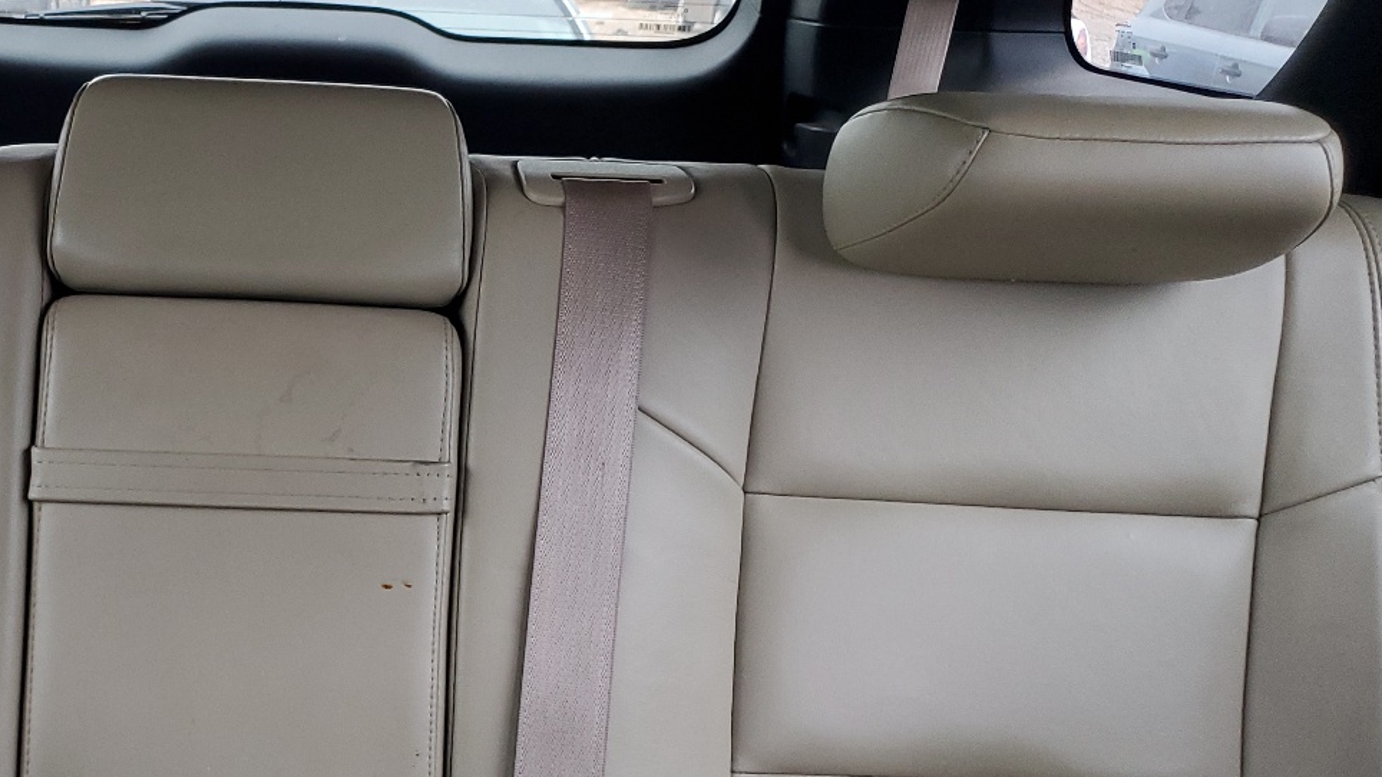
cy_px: 648
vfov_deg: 24.9
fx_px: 1722
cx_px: 284
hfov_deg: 41.9
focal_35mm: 47
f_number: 1.5
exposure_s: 1/60.2
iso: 96
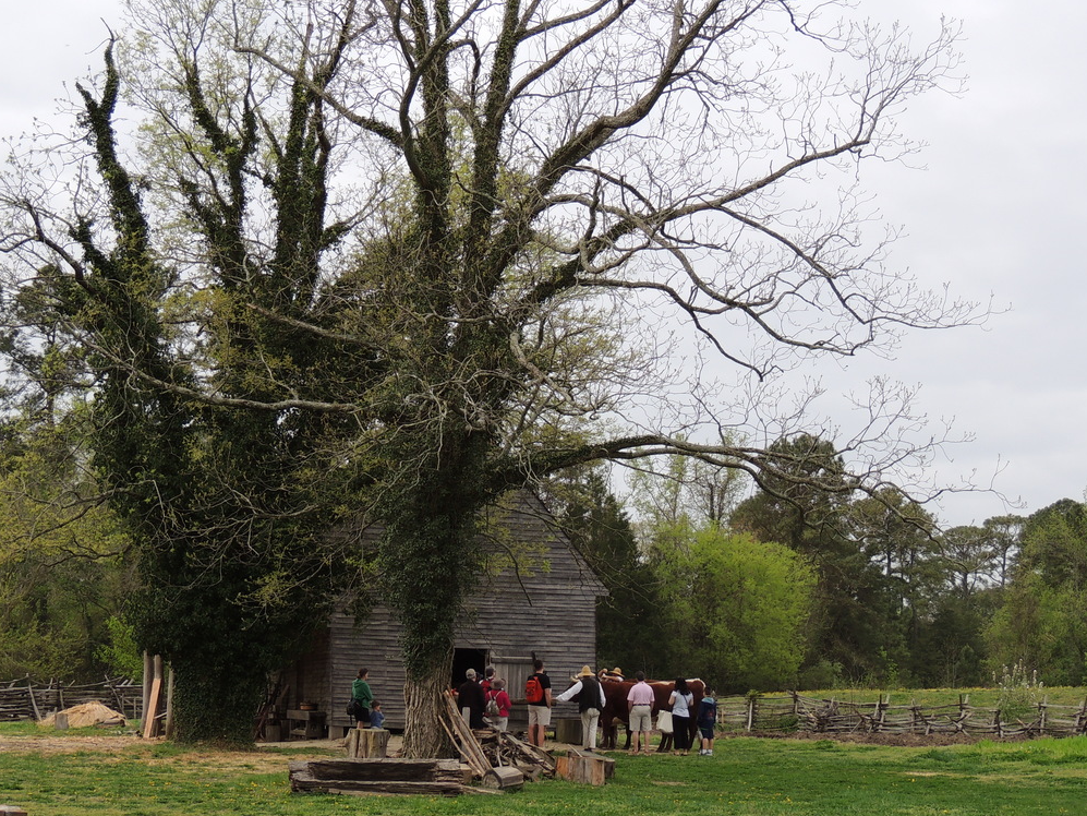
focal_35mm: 77
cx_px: 527
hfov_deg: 25.3
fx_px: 2418
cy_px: 355
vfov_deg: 19.1
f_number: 3.7
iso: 100
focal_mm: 10.7
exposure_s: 1/640
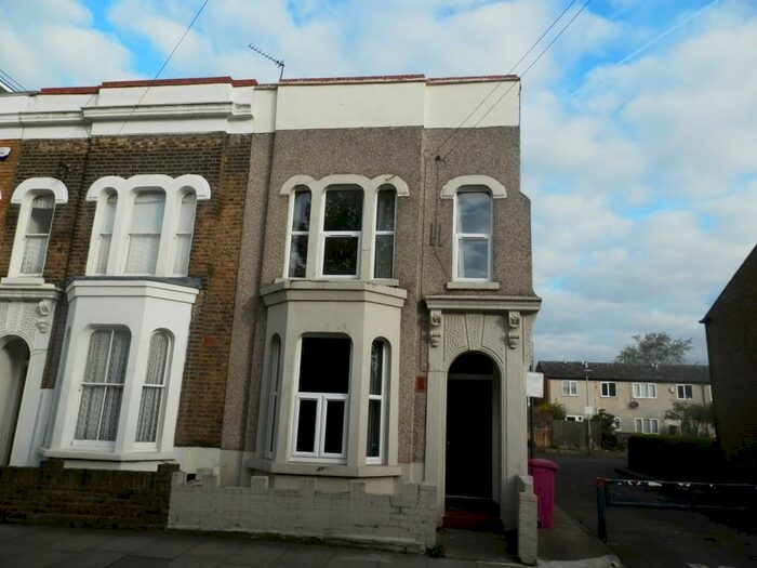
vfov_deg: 54.9
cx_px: 378
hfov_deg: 69.4
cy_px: 284
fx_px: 547
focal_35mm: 25
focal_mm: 4.5
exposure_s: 1/640
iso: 80
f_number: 3
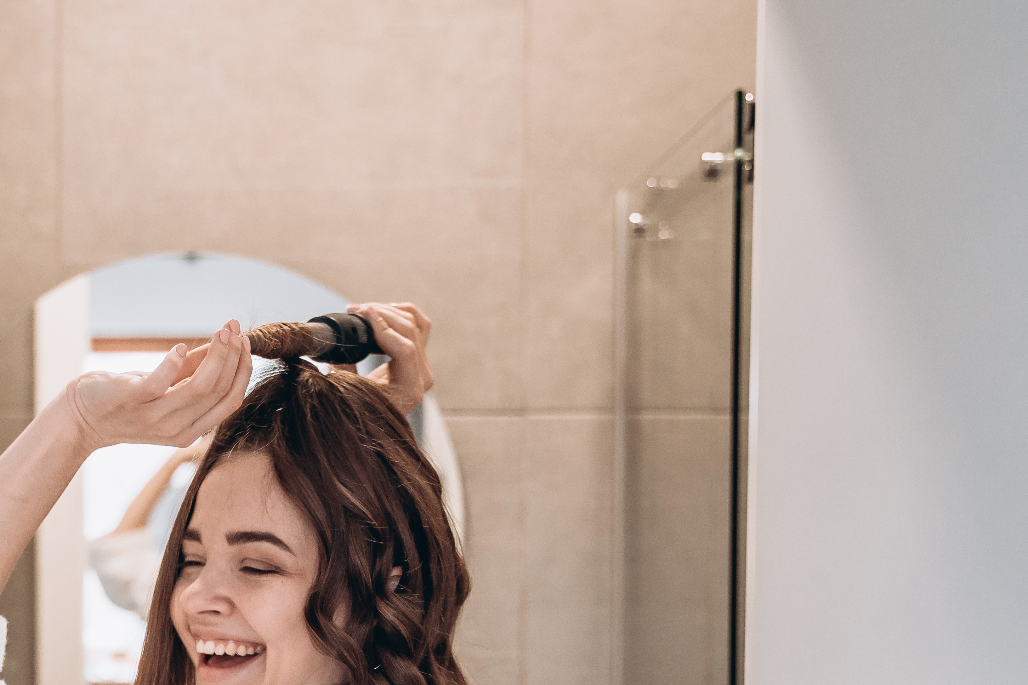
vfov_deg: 14.5
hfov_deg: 21.4
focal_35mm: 93
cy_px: 657
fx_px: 2655
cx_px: 96
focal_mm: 45
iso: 1000
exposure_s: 1/125
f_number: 2.8
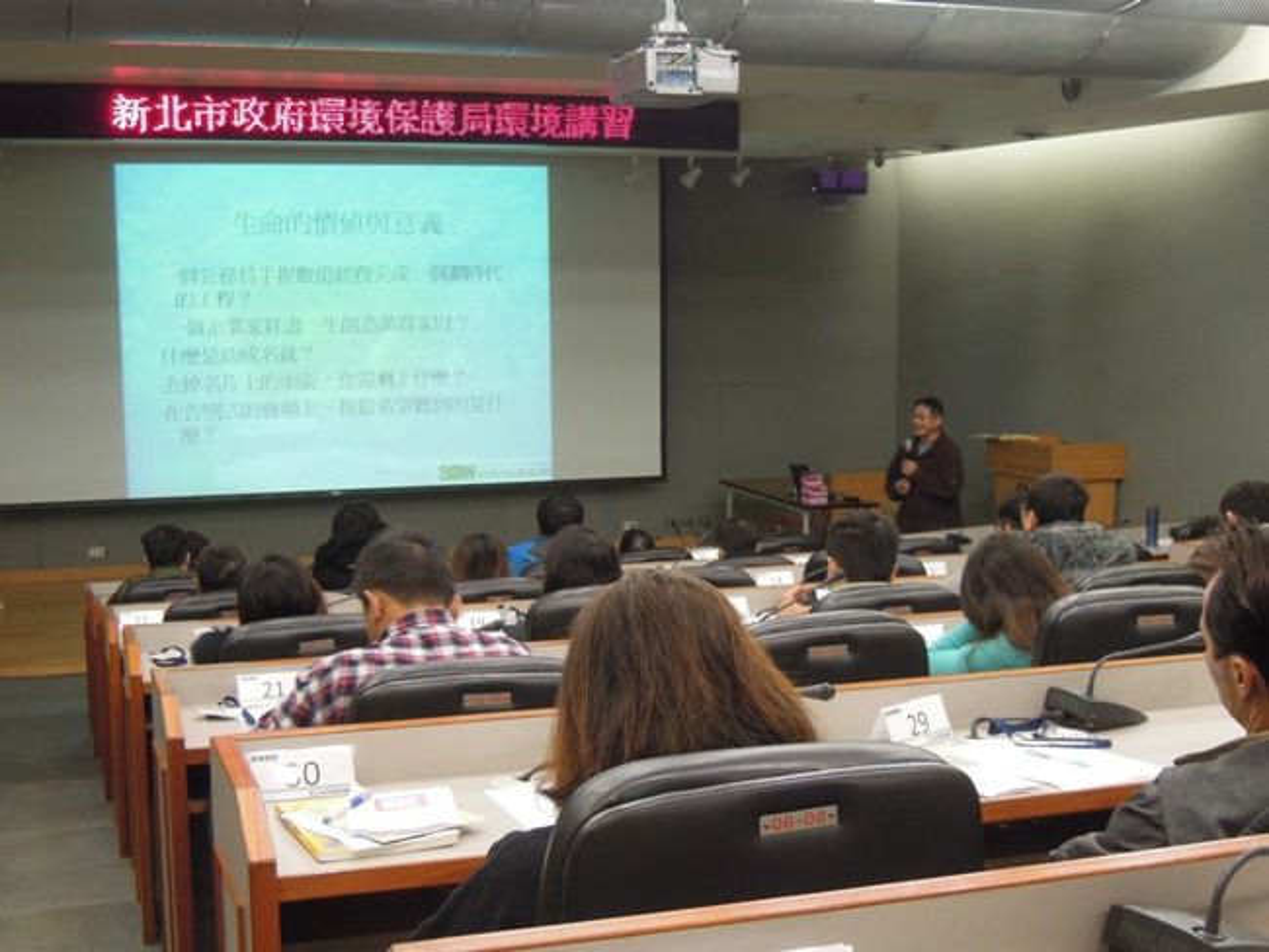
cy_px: 476
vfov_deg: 29.1
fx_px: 1834
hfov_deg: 38.2
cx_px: 634
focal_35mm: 50
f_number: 3.7
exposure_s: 1/15
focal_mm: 9
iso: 450
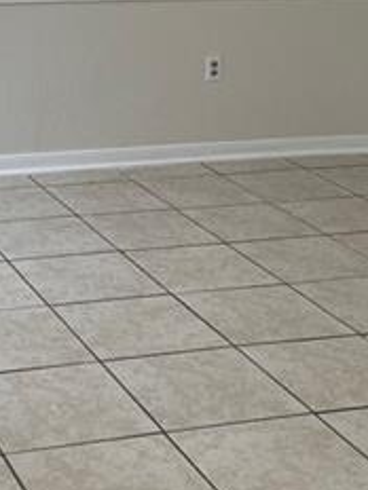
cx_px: -36
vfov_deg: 21.1
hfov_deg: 16.6
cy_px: -106
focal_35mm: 86
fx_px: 1219
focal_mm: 4.2
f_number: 1.6
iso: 100
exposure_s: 1/120
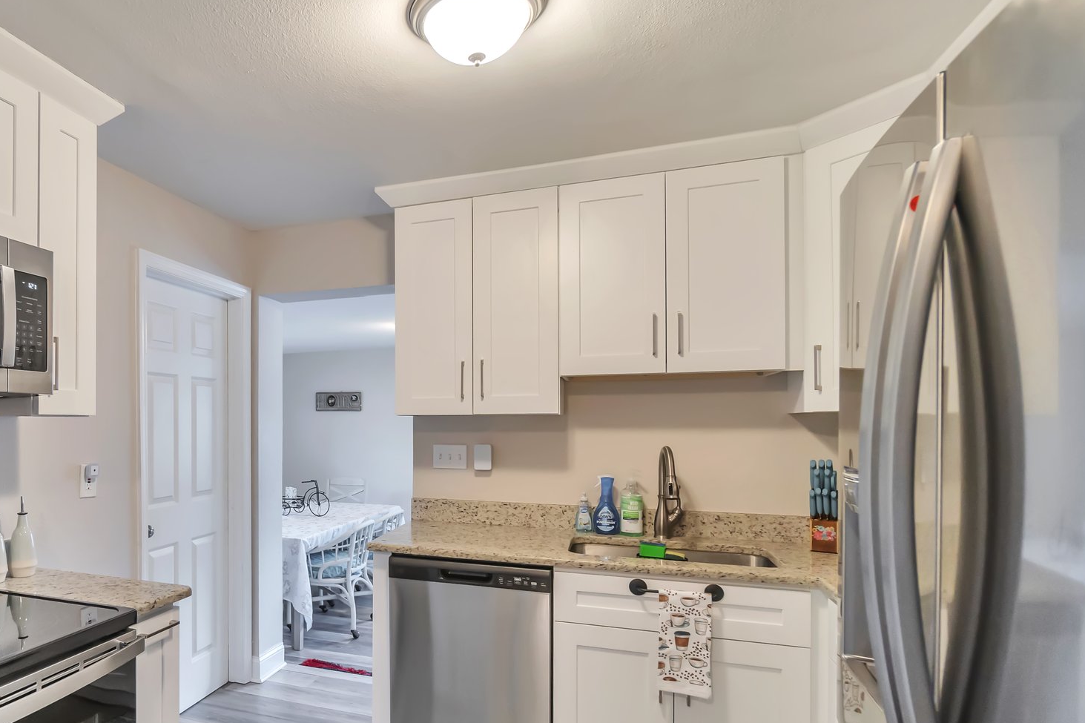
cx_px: 335
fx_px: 633
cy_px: 450
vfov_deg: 58.8
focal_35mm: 21
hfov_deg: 77.7
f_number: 4
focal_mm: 10
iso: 400
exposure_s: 1/40
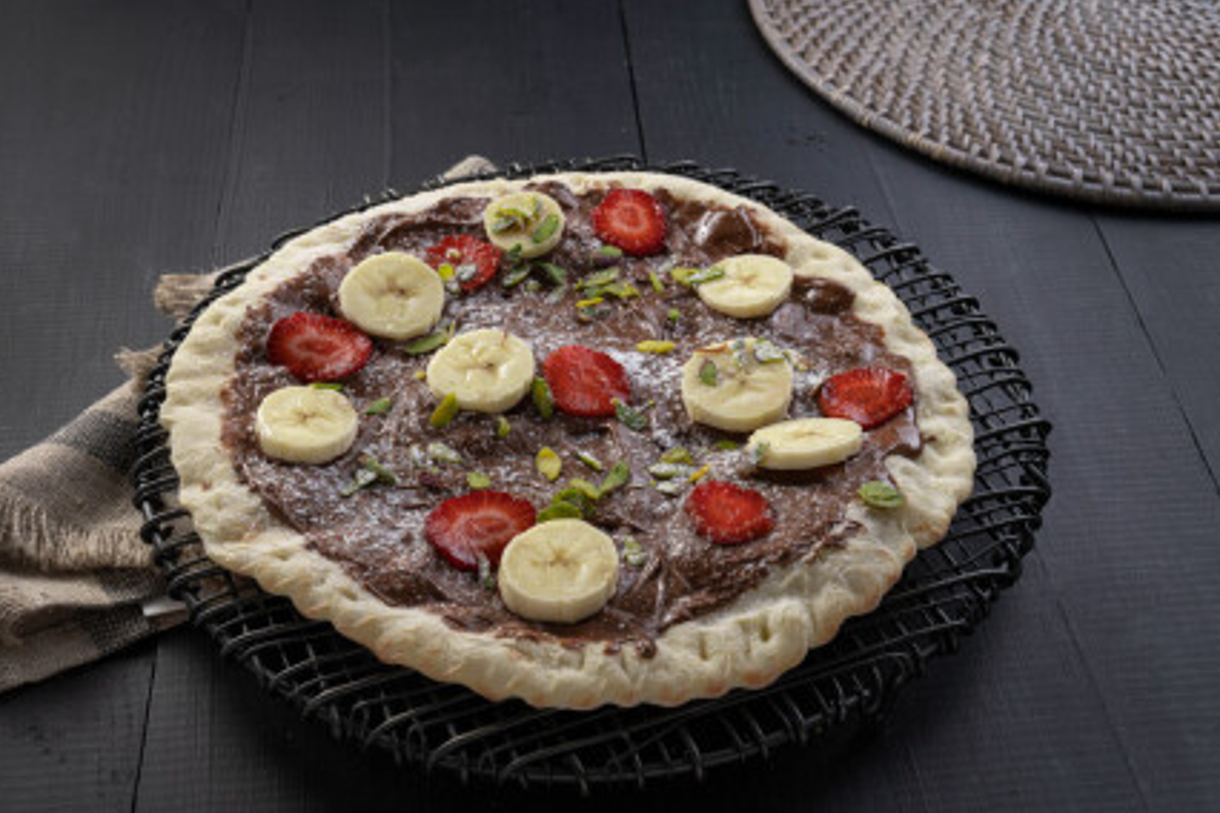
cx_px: 558
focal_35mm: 54
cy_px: 422
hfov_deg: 36.8
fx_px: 1830
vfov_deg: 25.1
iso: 200
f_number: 10
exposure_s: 1/80
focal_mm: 46
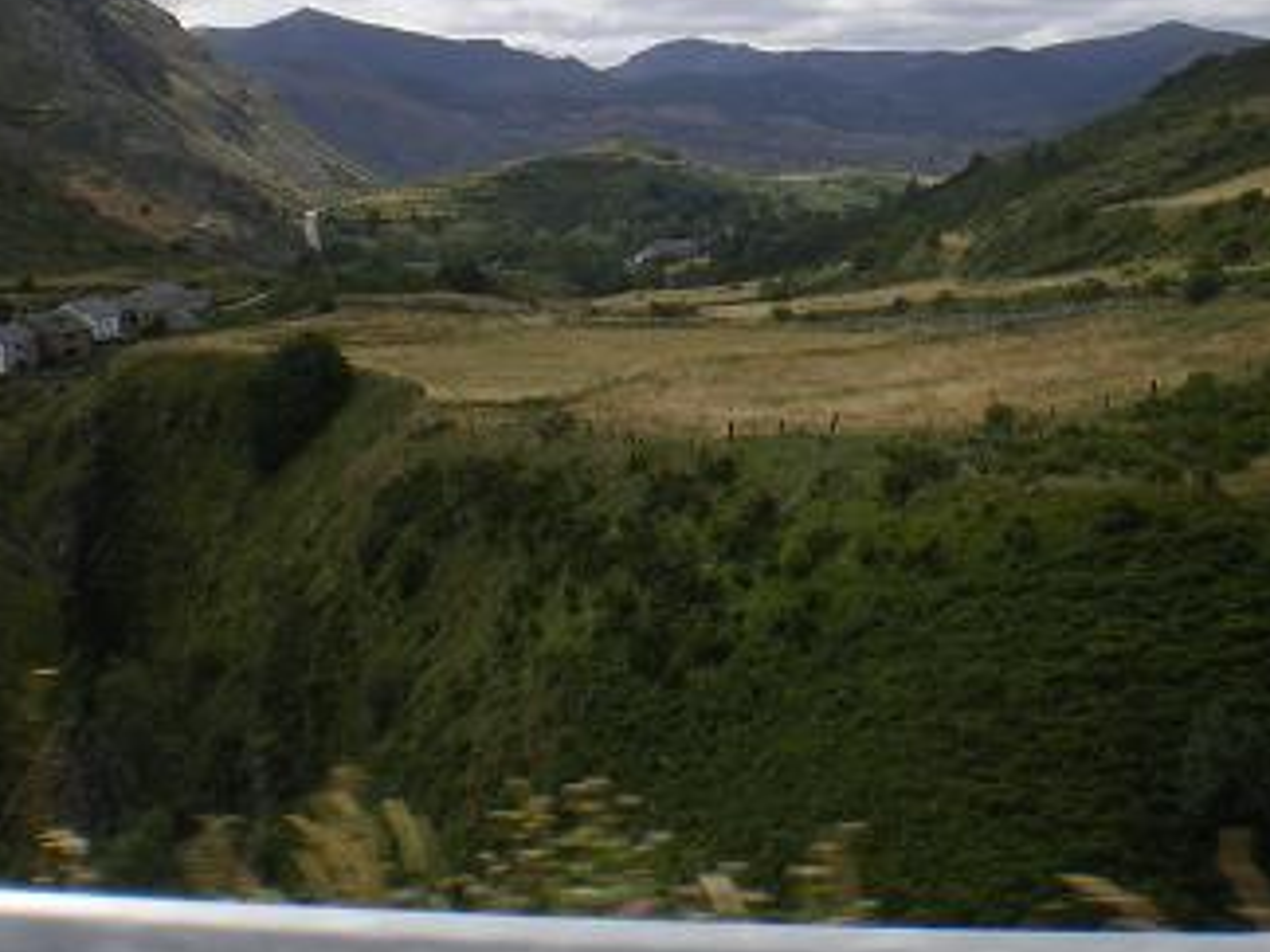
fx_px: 2275
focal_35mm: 62
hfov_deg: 31.1
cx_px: 749
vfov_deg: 23.4
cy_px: 212
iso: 64
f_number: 4.6
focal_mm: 6.3
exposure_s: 1/500
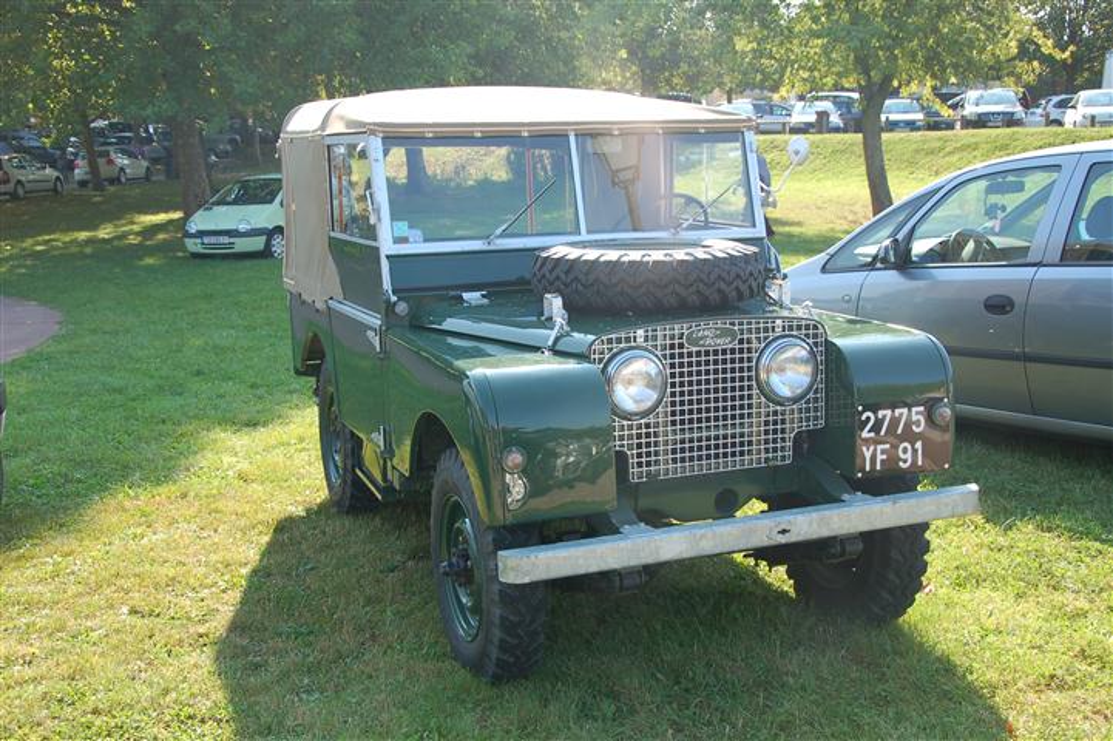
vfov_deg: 31.9
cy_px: 370
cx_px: 556
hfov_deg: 46.4
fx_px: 1298
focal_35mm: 42
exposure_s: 1/160
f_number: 6.3
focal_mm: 28
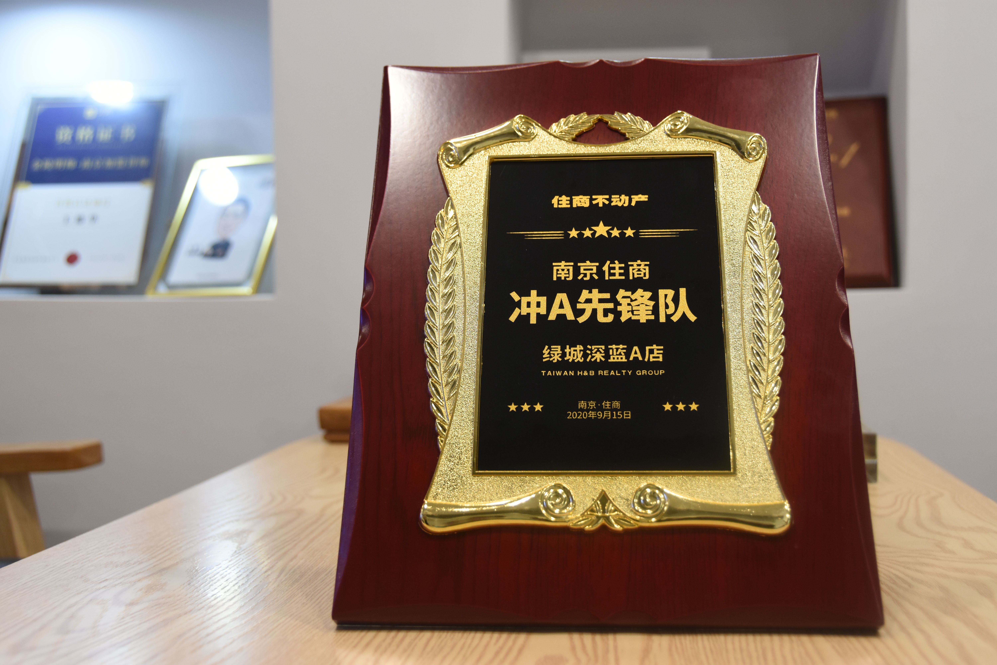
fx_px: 1163
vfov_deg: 31.9
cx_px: 498
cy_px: 332
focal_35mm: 42
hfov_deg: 46.4
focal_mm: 28
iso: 800
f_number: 4.5
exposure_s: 1/100
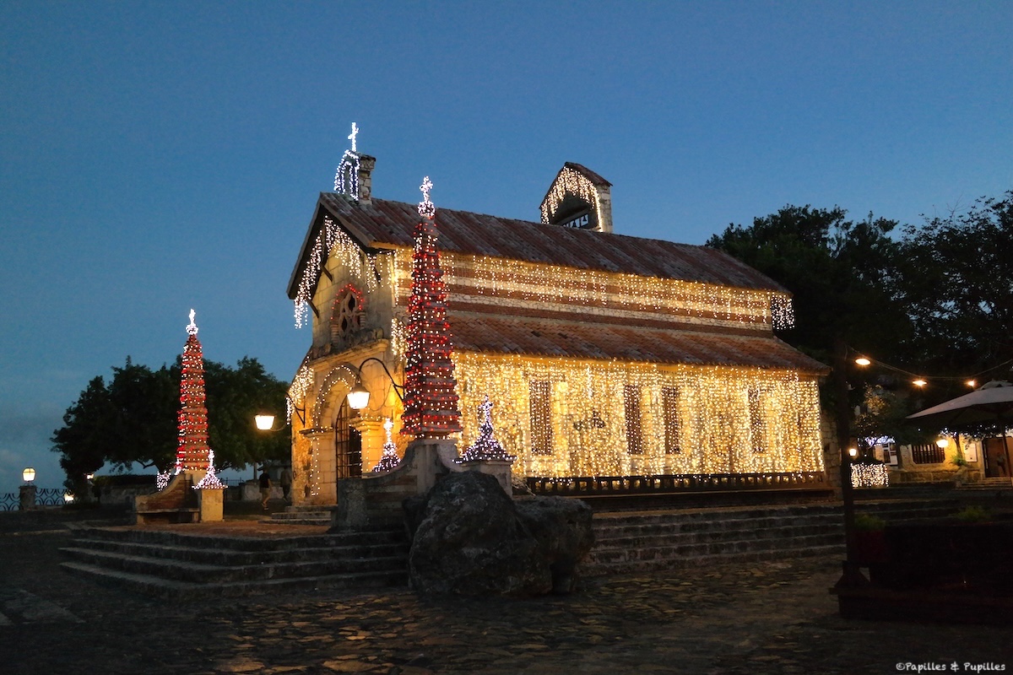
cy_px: 338
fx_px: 929
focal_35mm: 33
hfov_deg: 57.2
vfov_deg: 40.0
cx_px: 506
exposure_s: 1/40
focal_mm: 22
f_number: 4
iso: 1600
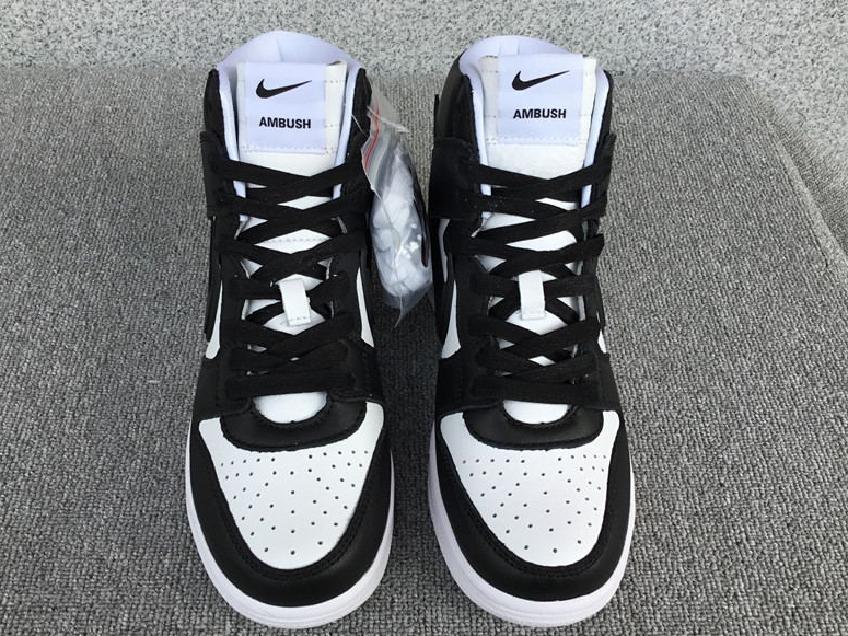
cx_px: 384
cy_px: 326
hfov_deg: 51.3
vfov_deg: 39.6
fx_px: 882
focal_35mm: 36
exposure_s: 1/362
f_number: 2.4
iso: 25
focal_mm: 3.3
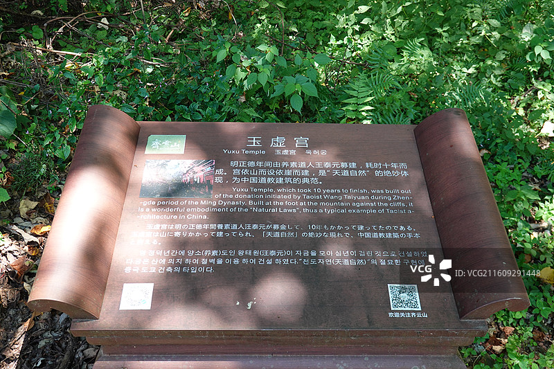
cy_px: 184
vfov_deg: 35.0
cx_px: 277
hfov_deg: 50.7
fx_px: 585
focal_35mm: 38
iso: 125
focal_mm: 14.12
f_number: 3.5
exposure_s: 1/80
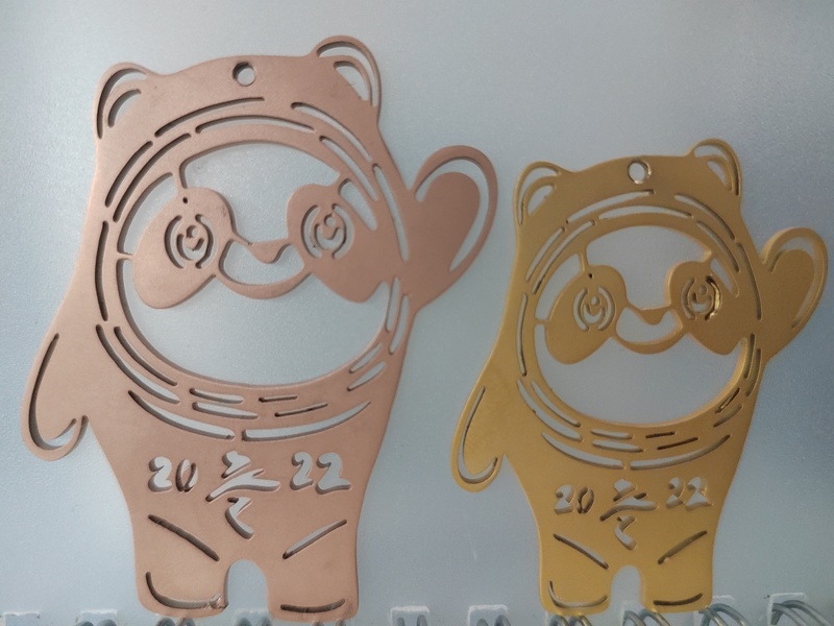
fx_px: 554
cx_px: 417
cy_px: 313
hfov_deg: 73.9
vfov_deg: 58.9
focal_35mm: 23
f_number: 1.9
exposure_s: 1/100
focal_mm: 5.52
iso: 2000
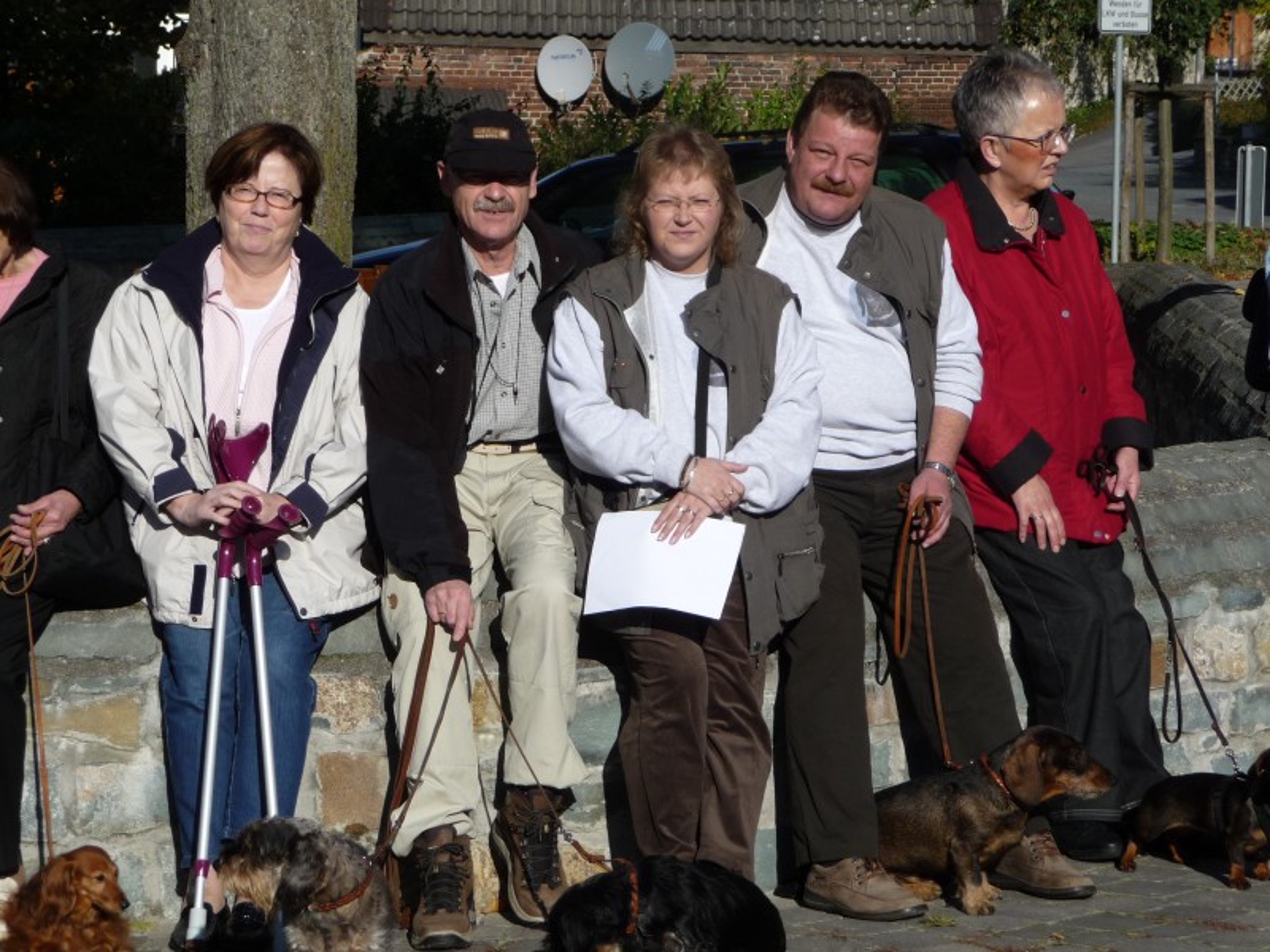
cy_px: 476
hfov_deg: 15.4
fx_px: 4696
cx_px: 635
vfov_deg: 11.6
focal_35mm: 128
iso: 100
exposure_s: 1/1000
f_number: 4.7
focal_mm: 21.8
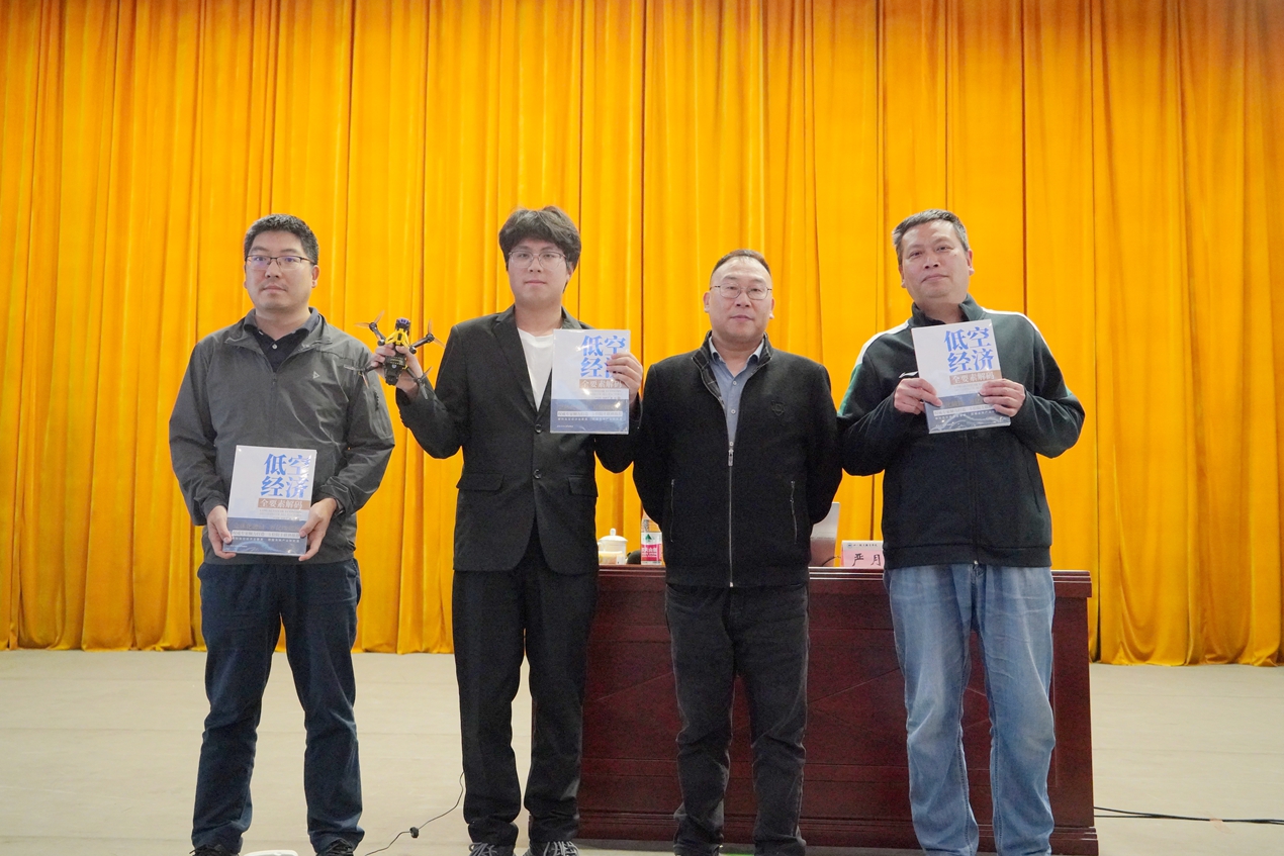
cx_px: 613
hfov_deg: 55.8
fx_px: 1213
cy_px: 444
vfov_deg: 38.9
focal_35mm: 34
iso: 10000
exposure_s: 1/160
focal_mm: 32
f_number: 4
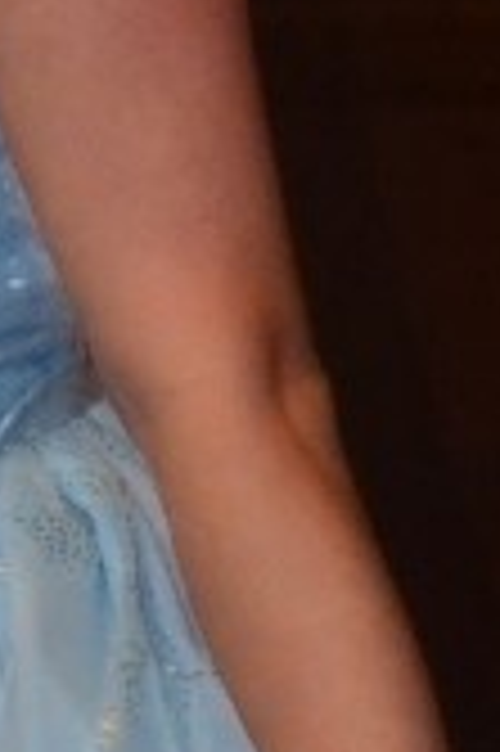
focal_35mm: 465
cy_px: 1135
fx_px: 9716
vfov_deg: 4.4
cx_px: -401
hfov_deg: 2.9
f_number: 7.1
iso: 3200
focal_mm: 45
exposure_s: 1/60
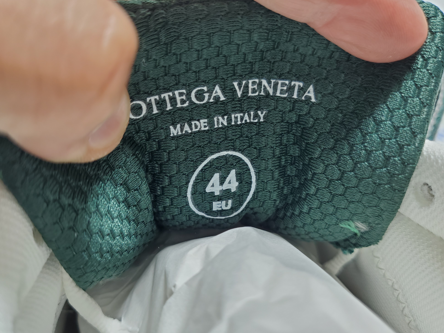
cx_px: 225
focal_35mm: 27
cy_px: 169
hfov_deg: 65.3
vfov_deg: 51.4
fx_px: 346
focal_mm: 4.3
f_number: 1.5
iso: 50
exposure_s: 1/140
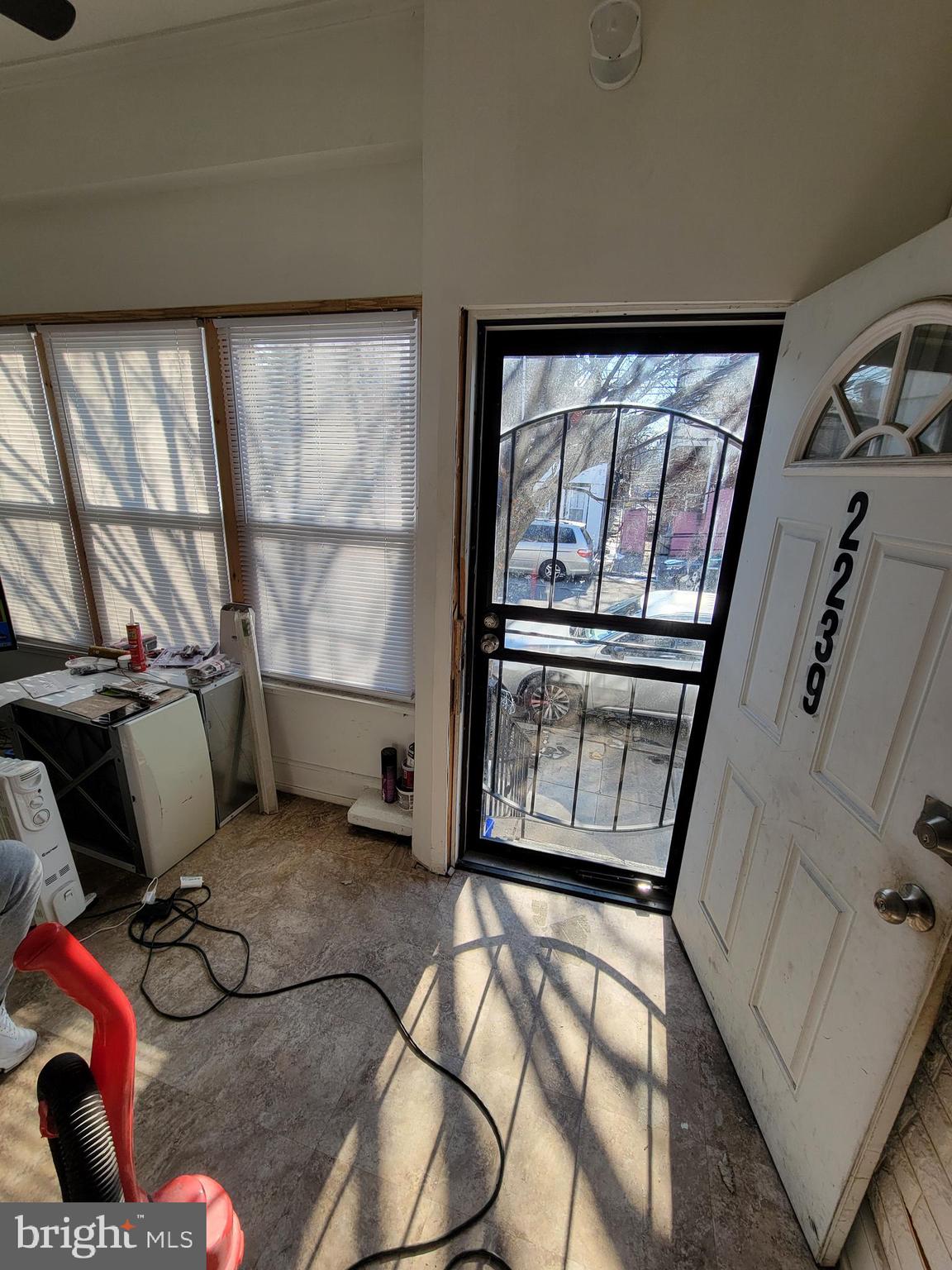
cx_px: 476
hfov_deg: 89.9
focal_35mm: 13
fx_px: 477
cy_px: 635
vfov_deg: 106.2
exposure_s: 1/298
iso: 50
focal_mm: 2.2
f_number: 2.2
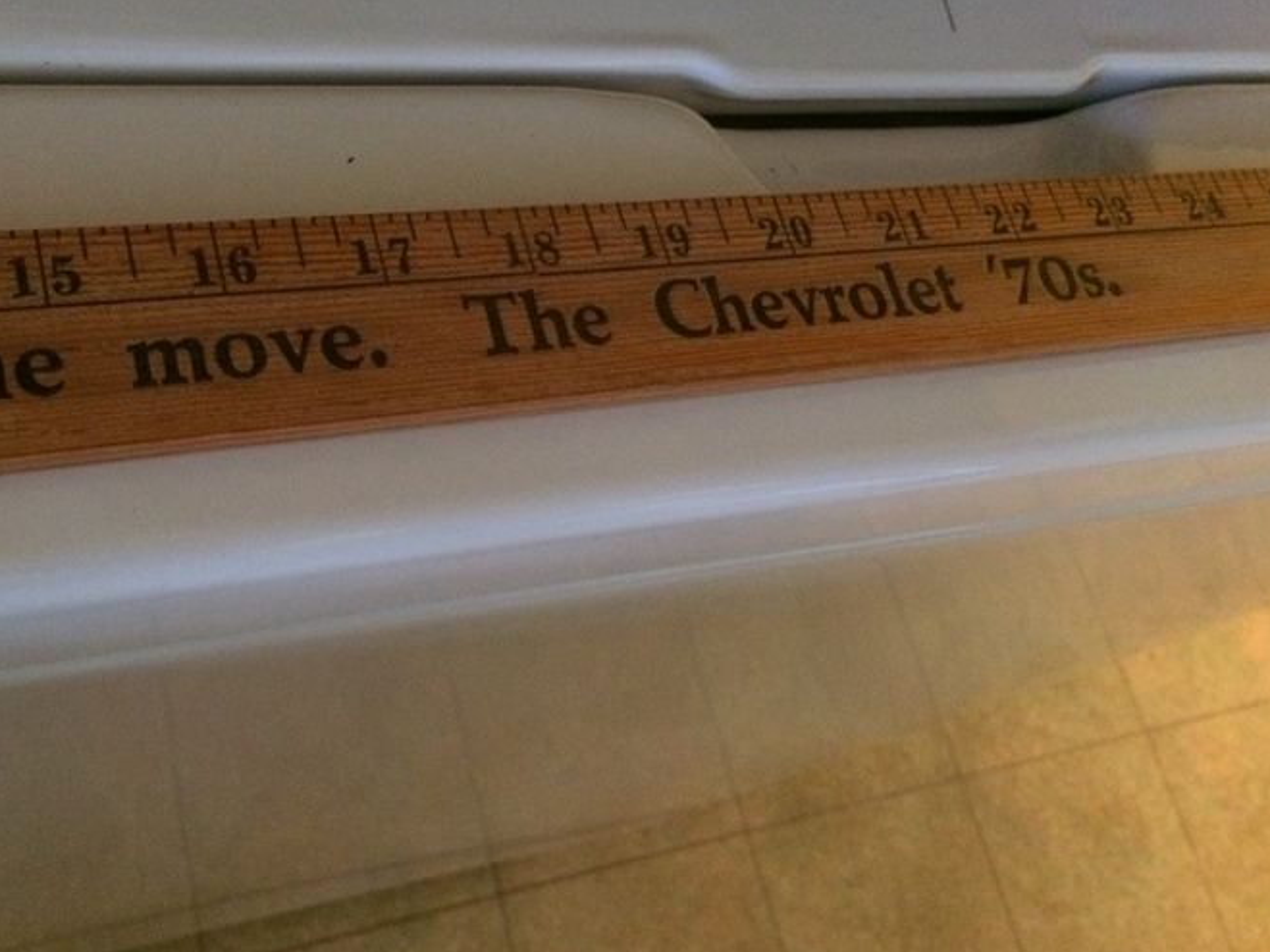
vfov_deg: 34.9
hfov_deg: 45.3
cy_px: 356
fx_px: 1504
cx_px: 461
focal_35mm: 41
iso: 640
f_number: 2.2
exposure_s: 1/15
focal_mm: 4.12
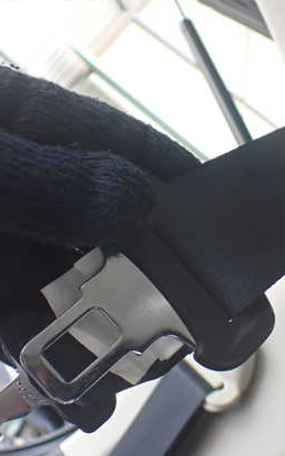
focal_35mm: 46
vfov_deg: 43.5
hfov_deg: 27.3
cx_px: 235
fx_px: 572
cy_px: 222
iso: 320
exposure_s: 1/125
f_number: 2.3
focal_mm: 5.4
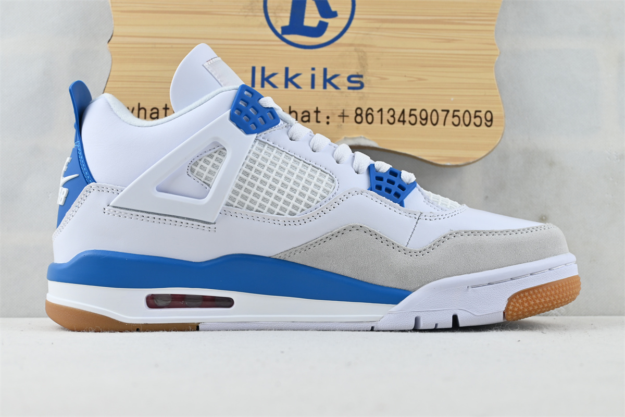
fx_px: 846
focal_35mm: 49
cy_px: 208
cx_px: 312
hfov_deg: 40.5
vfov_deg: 27.7
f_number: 5
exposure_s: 1/50
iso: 100
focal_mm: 32.5
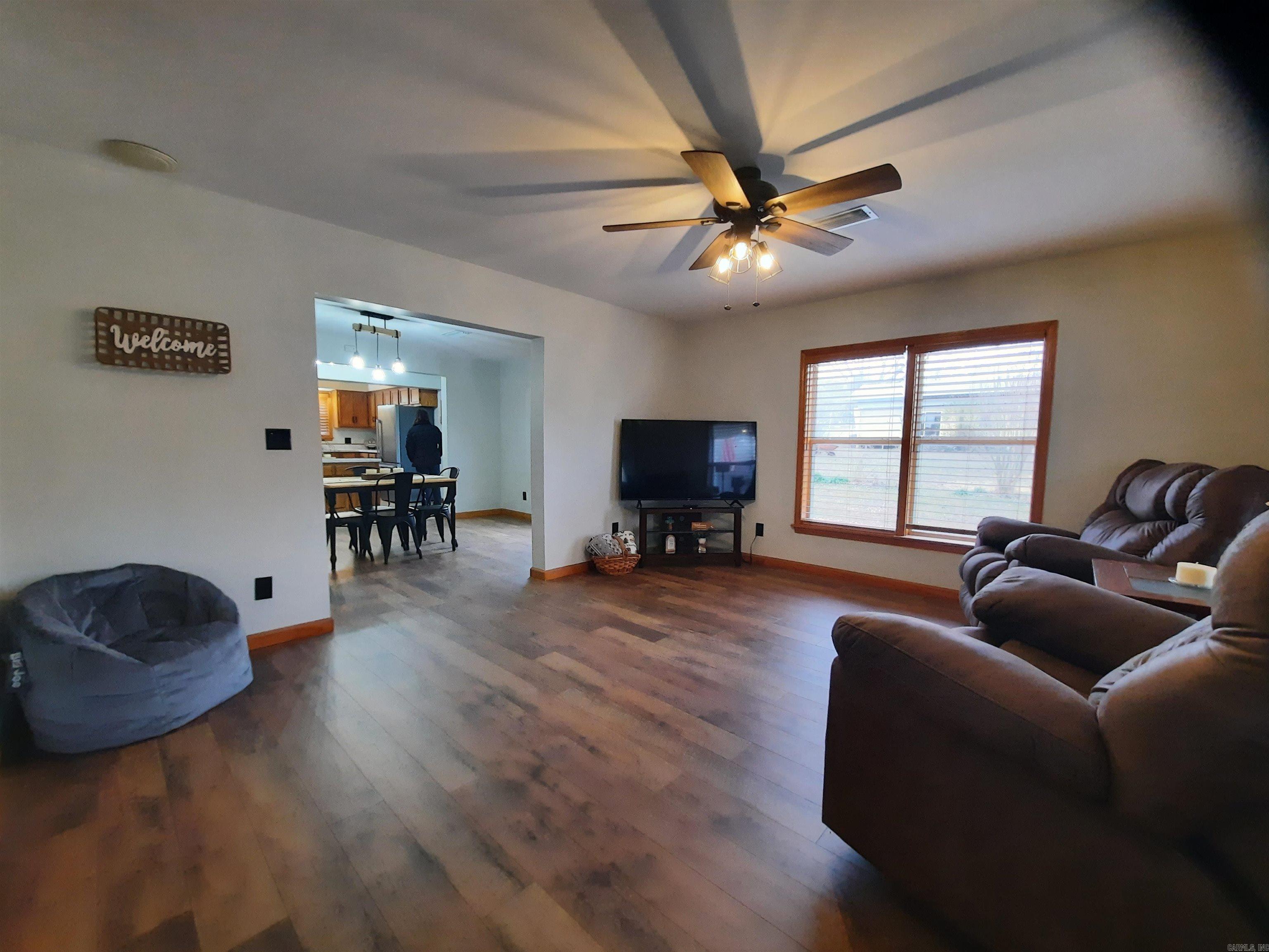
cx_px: 634
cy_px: 476
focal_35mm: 13
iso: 200
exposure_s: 1/40
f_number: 2.2
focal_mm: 1.74
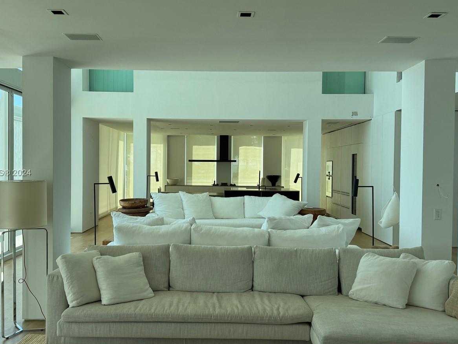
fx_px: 437
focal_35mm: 33
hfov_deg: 55.3
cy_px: 173
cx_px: 220
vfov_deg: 42.9
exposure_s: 1/1193
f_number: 1.78
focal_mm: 6.76
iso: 80
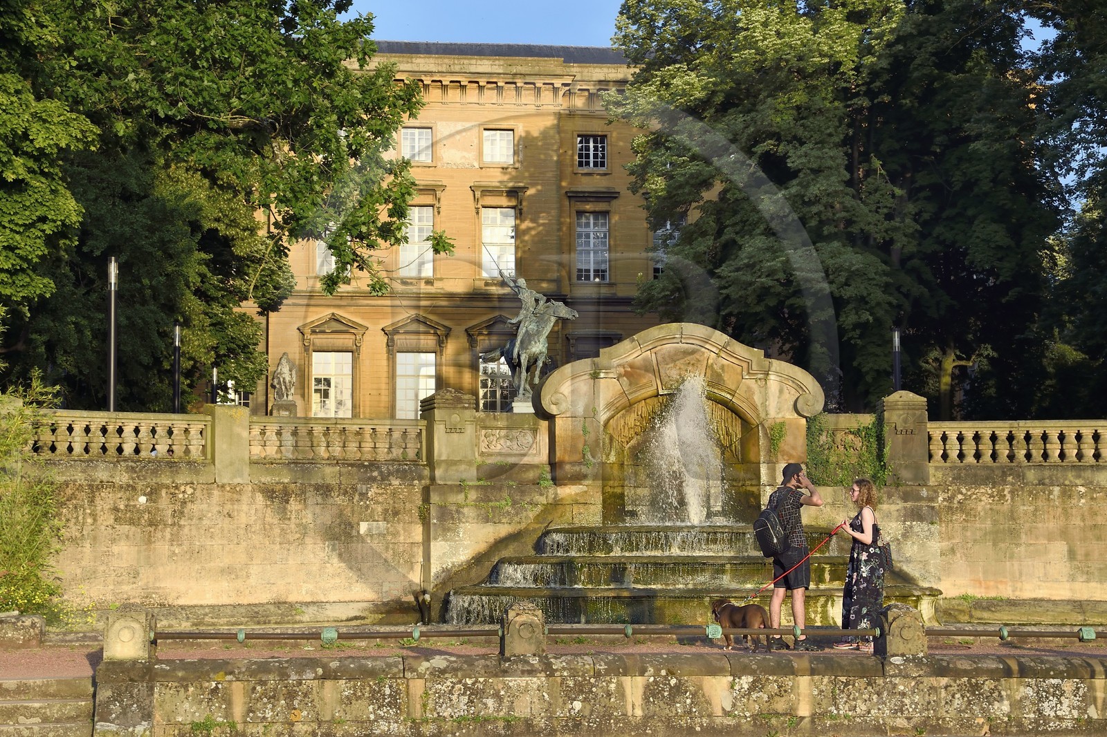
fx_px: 1599
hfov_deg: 38.2
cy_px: 368
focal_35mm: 52
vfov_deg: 26.0
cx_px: 554
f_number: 9
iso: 200
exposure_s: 1/200
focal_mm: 52
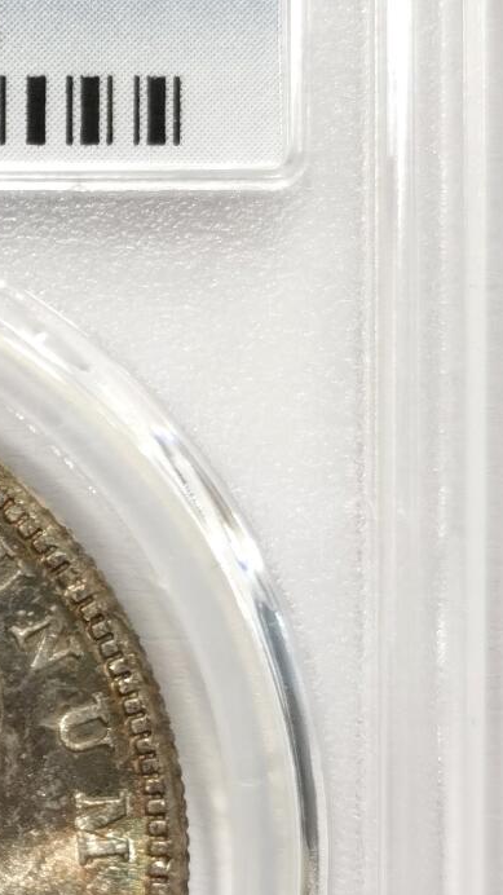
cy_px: 533
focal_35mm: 153
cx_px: -344
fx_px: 3630
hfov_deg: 7.7
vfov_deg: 14.0
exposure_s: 1/100
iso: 160
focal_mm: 5.56
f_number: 16
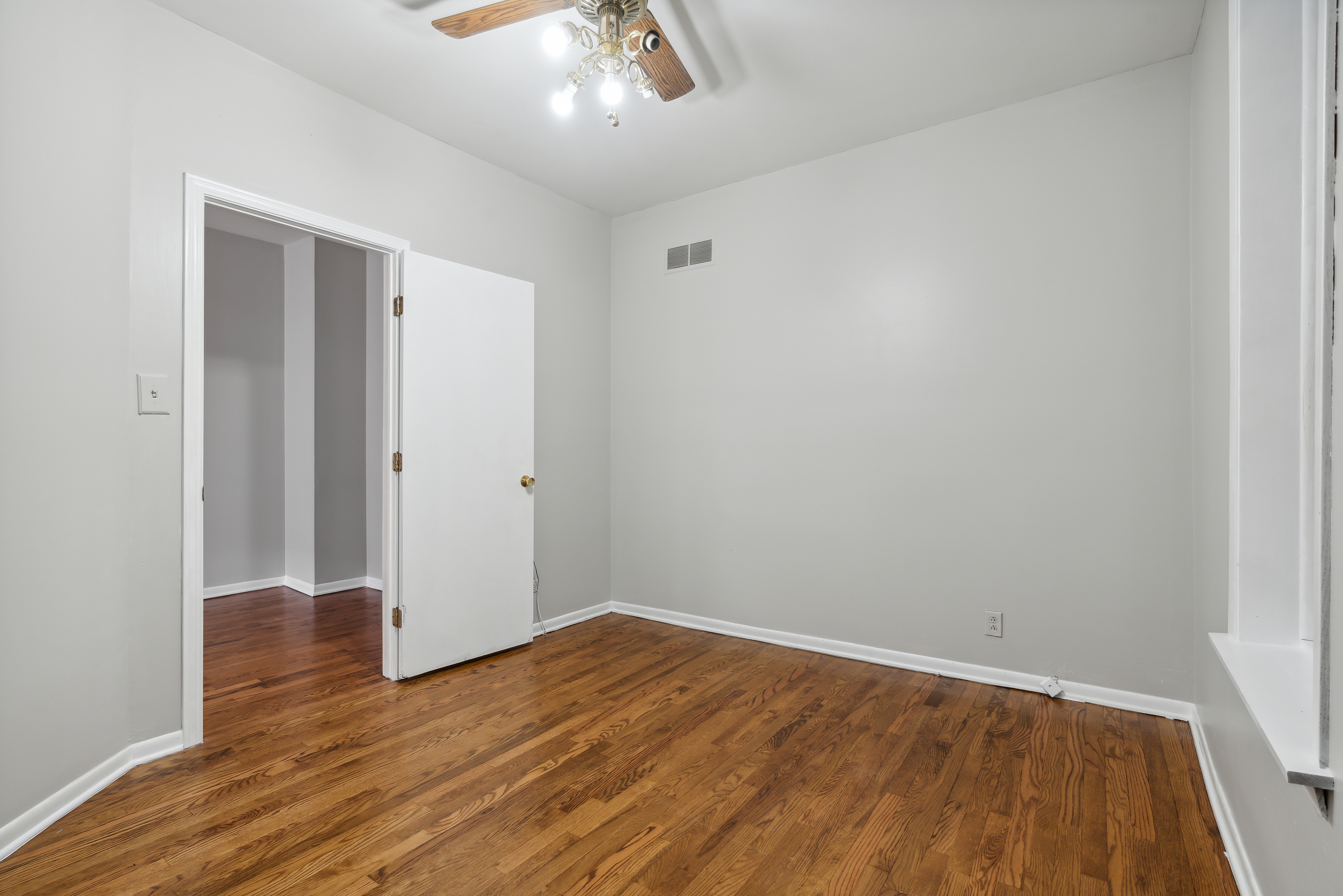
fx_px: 597
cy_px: 448
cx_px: 672
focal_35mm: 16
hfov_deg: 96.7
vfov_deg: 73.8
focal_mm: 16
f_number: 8
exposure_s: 1
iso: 320
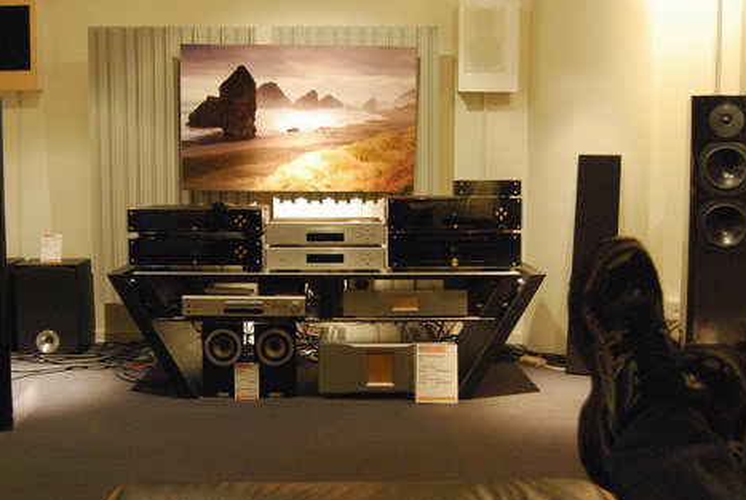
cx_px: 331
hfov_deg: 51.7
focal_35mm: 37
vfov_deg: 36.1
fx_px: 768
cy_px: 239
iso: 1400
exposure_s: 1/30
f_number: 3.5
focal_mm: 18
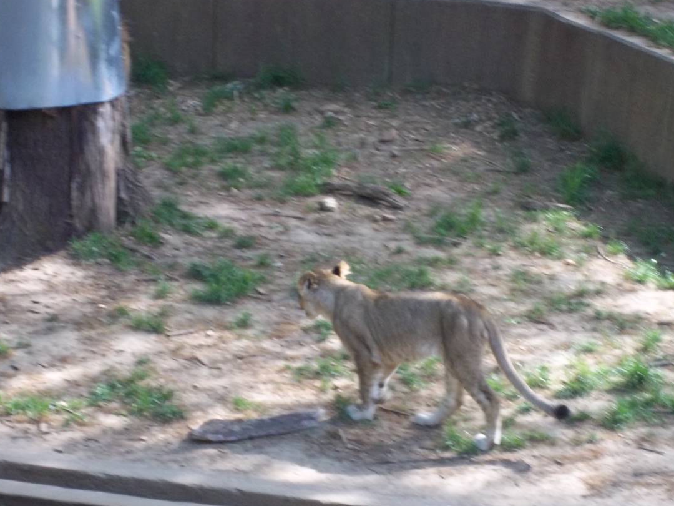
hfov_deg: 12.3
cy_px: 357
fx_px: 3115
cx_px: 361
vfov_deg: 9.3
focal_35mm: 160
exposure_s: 1/60
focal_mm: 19.5
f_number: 5.6
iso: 160
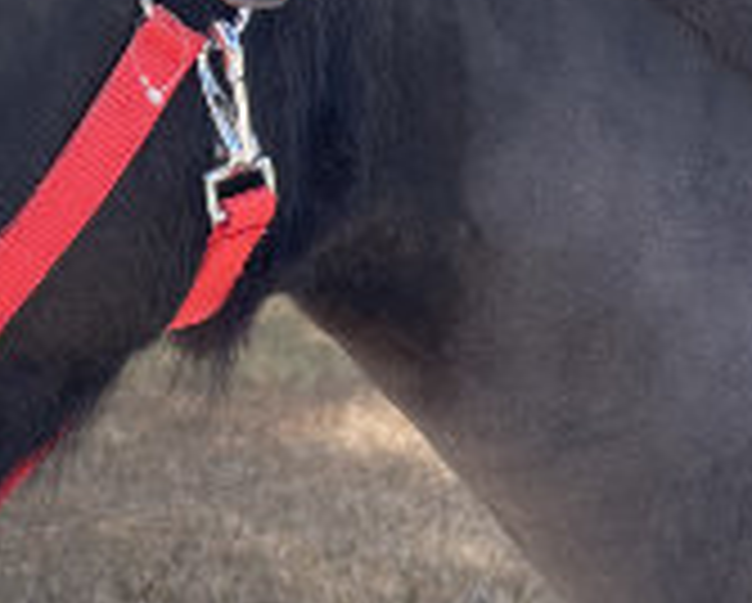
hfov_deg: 23.0
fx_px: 1805
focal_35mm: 81
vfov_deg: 18.6
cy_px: 47
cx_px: 99
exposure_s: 1/612
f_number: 1.6
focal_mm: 4.2
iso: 32
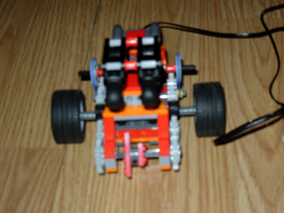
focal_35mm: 70
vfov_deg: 21.0
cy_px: 106
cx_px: 142
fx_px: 574
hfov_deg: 27.8
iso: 50
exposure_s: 1/45.3
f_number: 3.5
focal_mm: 11.5
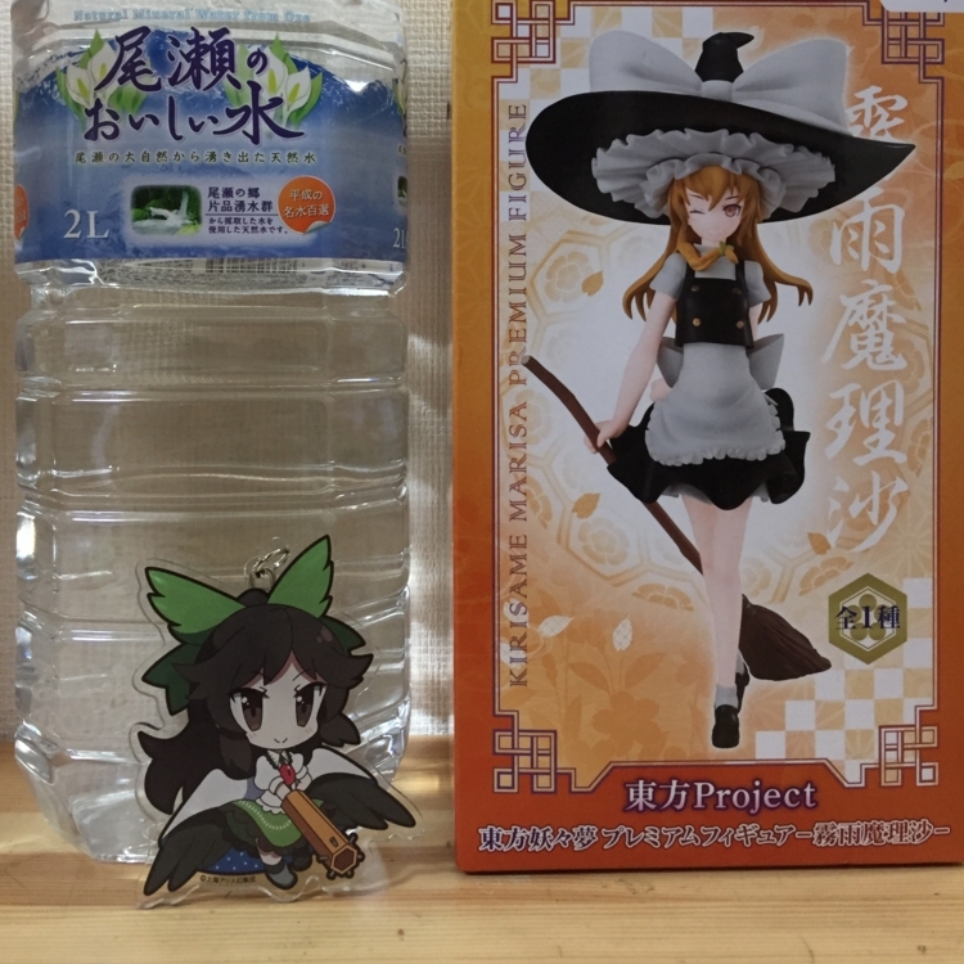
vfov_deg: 46.7
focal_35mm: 35
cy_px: 342
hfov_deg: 47.2
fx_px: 1103
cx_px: 477
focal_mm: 4.15
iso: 200
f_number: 2.2
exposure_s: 1/33
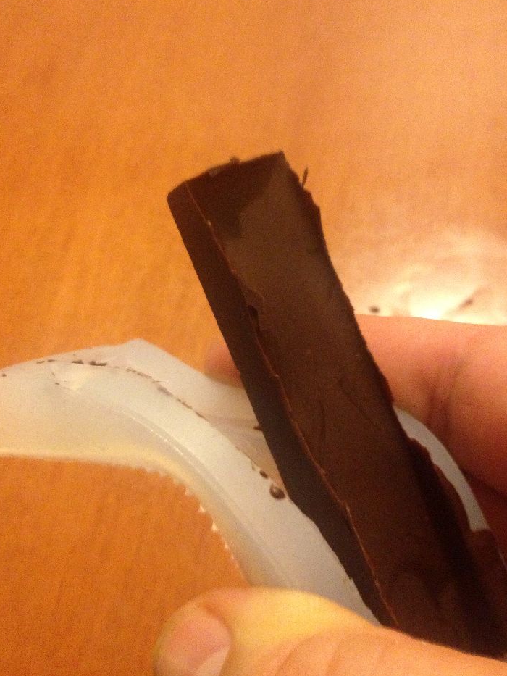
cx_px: 229
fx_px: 781
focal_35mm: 40
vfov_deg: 46.8
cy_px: 330
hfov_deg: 35.9
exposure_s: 1/15
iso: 500
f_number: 2.4
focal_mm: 4.28
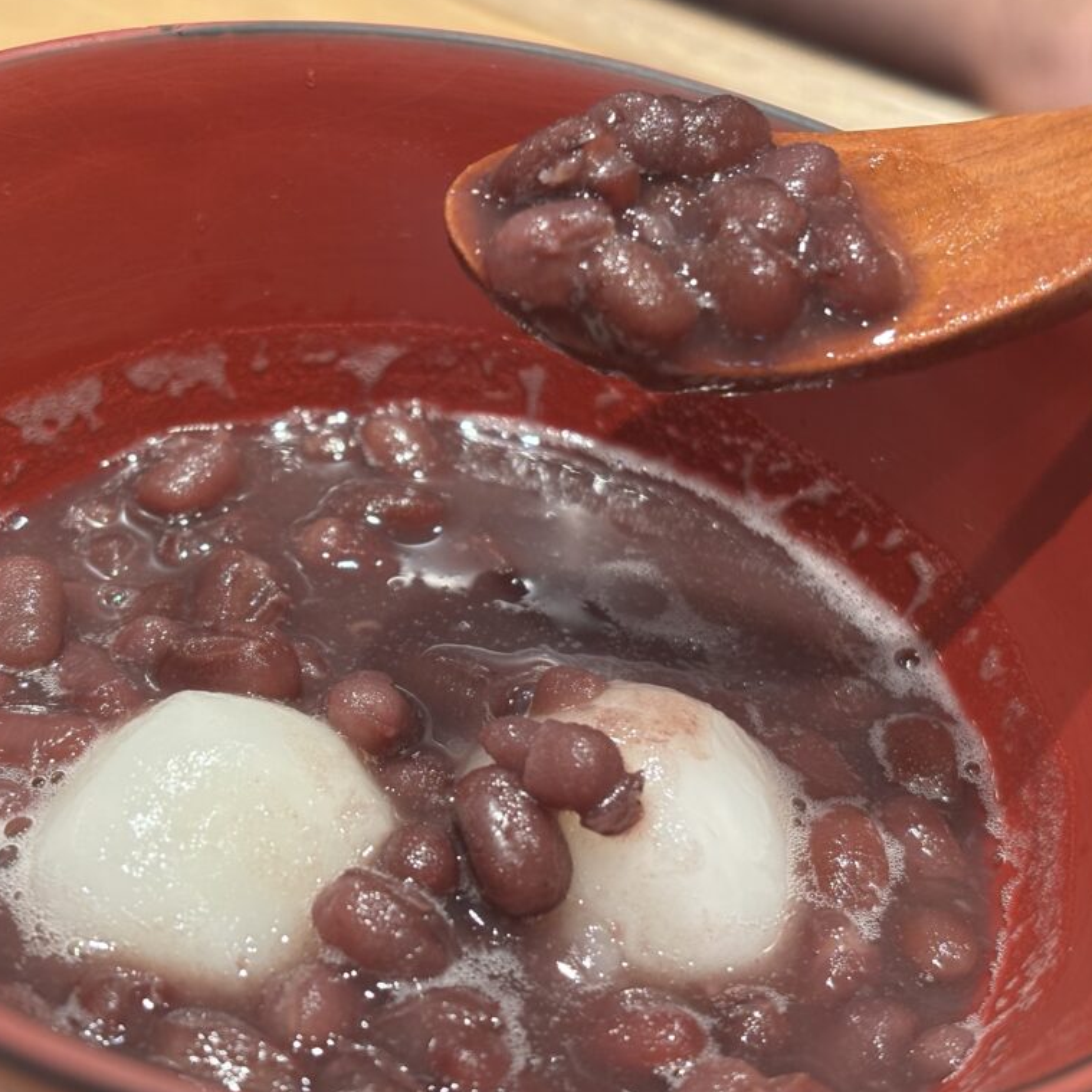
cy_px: 542
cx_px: 466
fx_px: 2213
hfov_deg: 27.7
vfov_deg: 27.7
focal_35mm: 62
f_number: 1.6
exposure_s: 1/40
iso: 100
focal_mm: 5.96
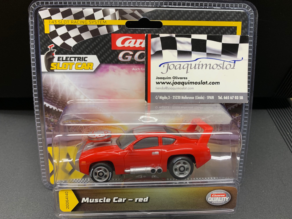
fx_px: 219
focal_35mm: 26
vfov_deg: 53.1
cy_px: 110
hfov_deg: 67.3
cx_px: 146
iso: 64
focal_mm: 4.25
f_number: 1.8
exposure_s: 1/50
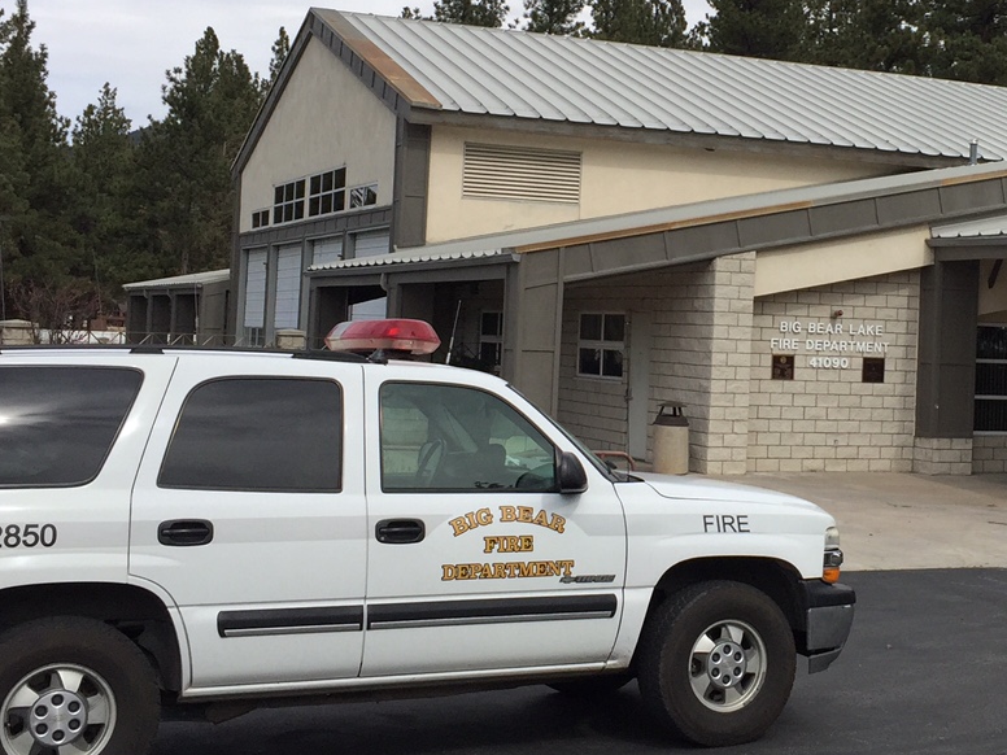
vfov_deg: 24.0
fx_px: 1775
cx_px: 799
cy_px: 274
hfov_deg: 30.9
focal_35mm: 61
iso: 32
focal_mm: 4.15
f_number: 2.2
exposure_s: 1/2326
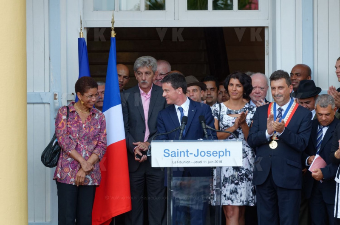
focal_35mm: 300
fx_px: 2828
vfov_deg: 4.6
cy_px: 112
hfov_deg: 6.9
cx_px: 170
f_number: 6.3
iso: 250
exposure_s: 1/160
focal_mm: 200
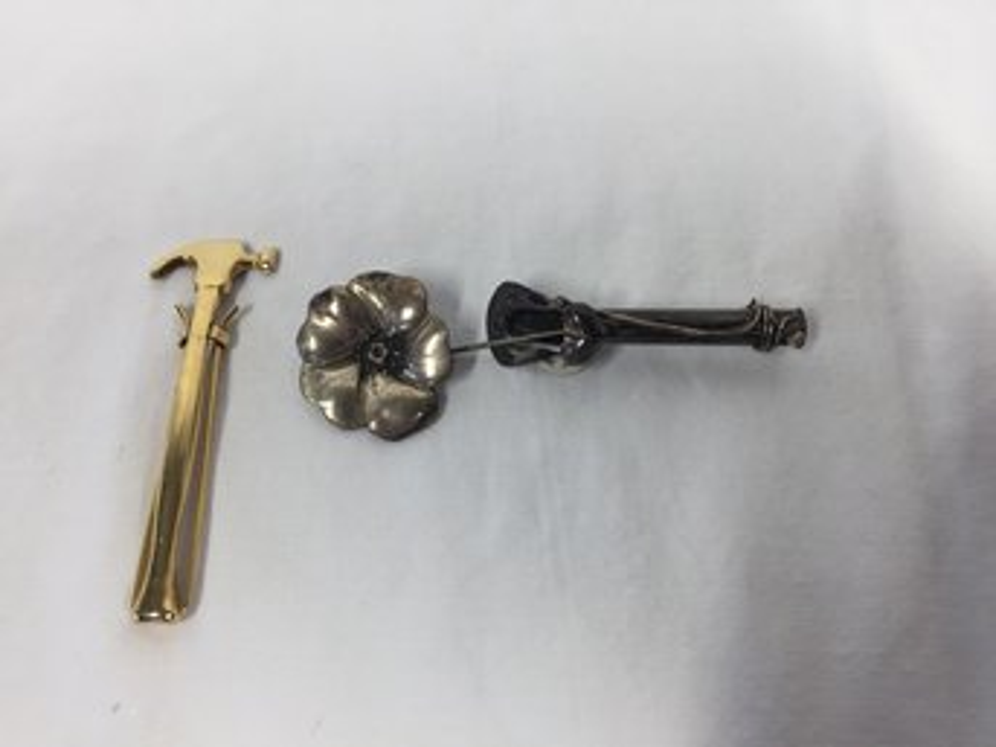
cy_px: 374
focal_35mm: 29
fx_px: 834
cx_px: 498
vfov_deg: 48.2
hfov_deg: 61.7
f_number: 2.2
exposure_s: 1/120
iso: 40
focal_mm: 4.15
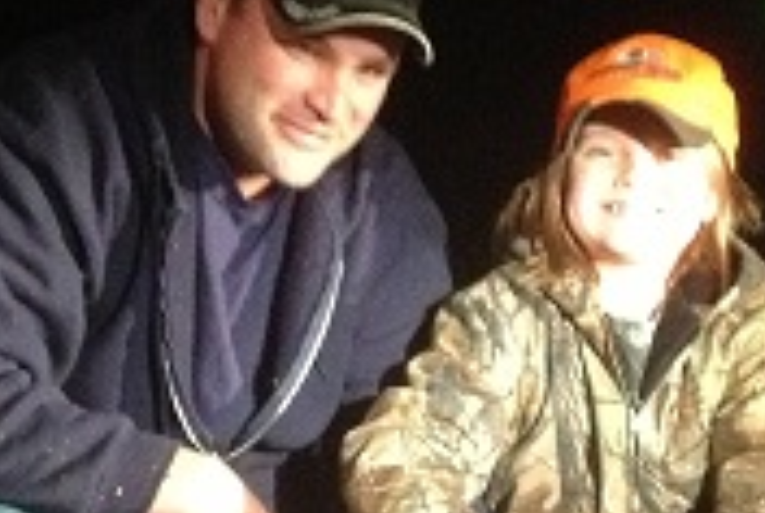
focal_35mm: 103
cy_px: 459
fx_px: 2192
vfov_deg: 13.2
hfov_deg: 19.8
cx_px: 417
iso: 800
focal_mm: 4.28
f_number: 2.4
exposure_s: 1/15
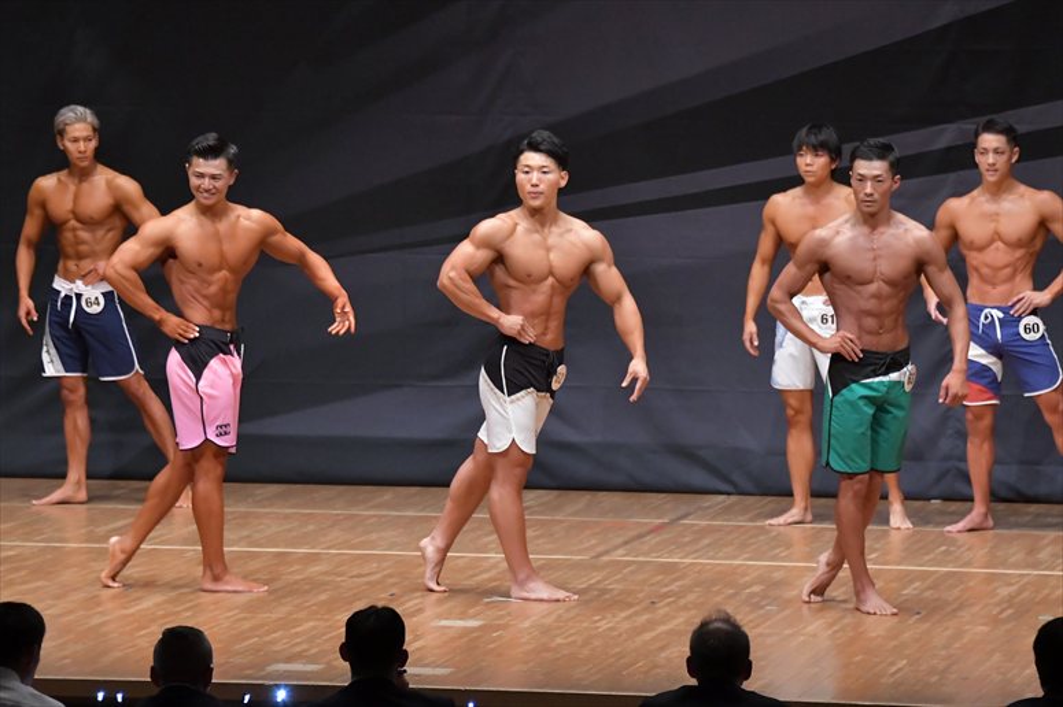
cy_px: 354
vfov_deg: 6.8
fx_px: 5962
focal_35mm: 202
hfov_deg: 10.2
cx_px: 532
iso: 6400
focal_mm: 135
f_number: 5.6
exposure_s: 1/400
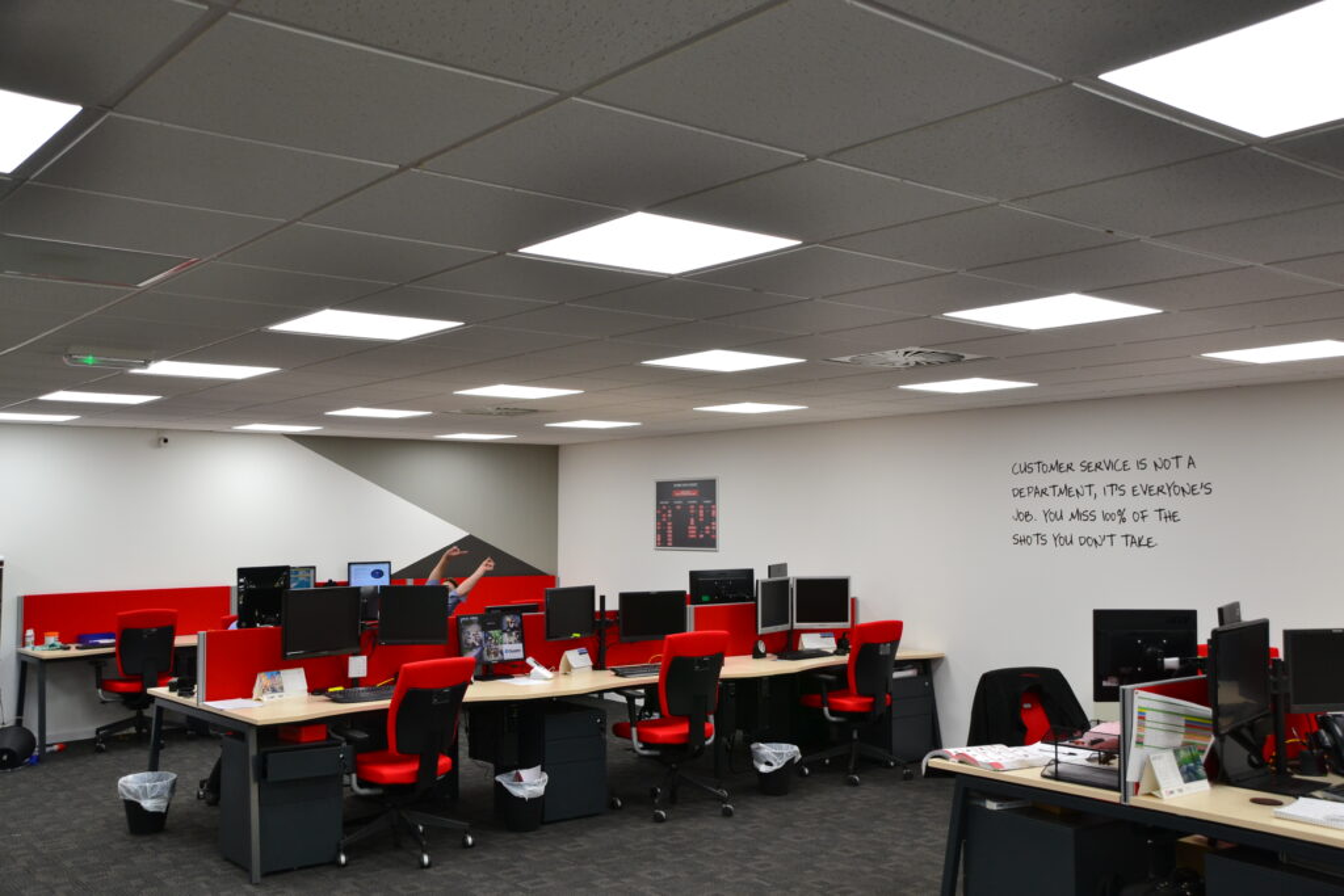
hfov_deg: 57.2
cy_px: 448
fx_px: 1232
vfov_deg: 40.0
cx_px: 672
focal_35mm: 33
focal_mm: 22
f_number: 7.1
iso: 400
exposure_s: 1/30
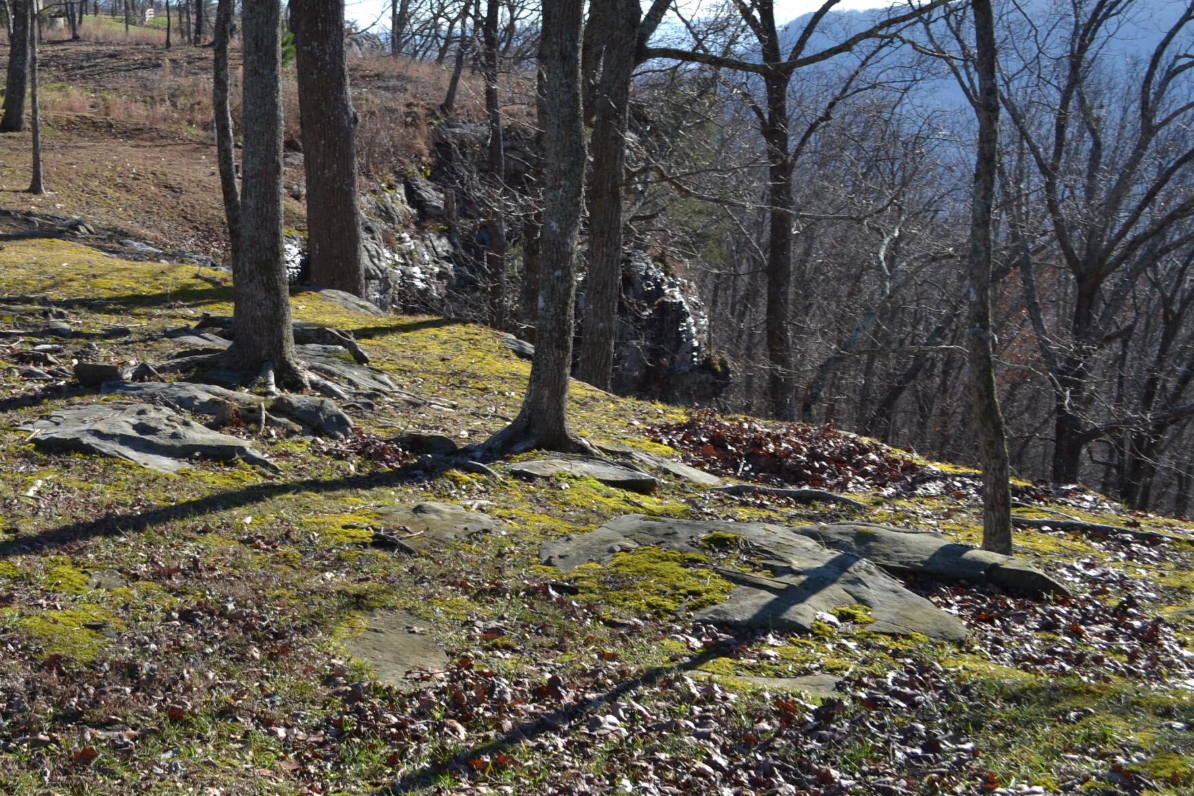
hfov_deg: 34.7
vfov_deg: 23.7
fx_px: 1857
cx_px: 274
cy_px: 132
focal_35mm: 56
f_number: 6.3
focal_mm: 22
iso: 100
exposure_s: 1/160
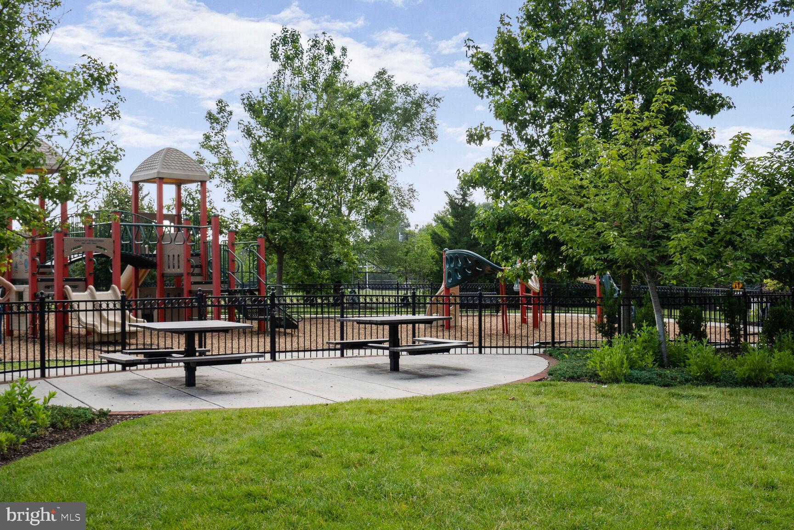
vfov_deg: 33.4
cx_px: 397
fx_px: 882
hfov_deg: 48.5
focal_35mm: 40
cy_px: 265
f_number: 8
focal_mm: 27
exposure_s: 1/500
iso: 500
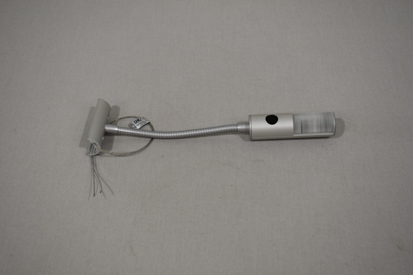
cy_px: 138
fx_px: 551
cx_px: 206
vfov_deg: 28.1
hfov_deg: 41.1
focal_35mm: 48
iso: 250
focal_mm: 32
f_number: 5.6
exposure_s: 1/125
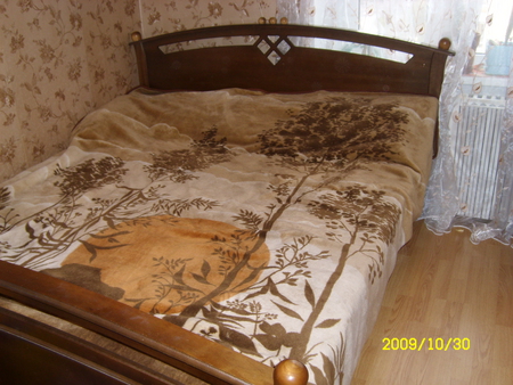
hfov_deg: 52.6
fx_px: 519
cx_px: 256
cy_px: 192
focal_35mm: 35
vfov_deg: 40.7
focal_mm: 5.8
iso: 50
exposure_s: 1/30
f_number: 2.8
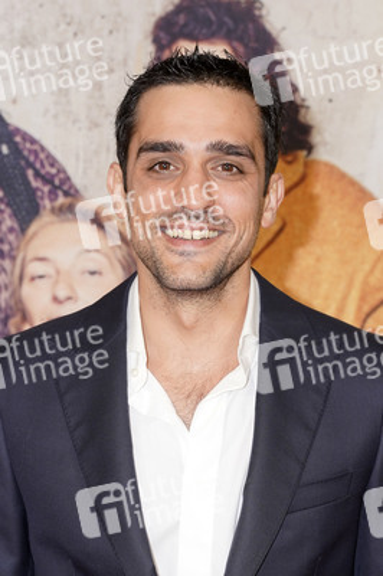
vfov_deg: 27.0
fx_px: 1199
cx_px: 192
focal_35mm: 75
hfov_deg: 18.2
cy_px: 288
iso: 640
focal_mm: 75
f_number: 6.3
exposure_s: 1/100
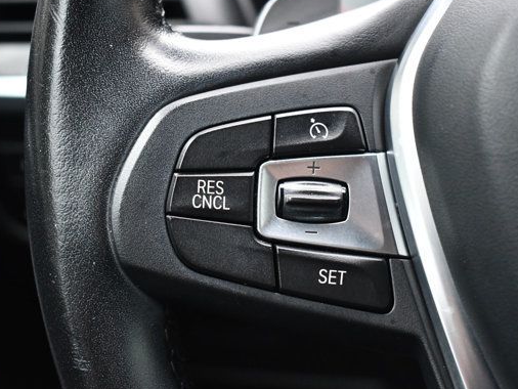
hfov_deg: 31.1
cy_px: 203
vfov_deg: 23.7
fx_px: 928
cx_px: 312
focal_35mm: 62
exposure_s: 1/125
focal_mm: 34
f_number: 4.5
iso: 2800
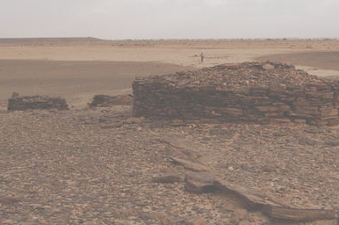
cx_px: 319
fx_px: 526
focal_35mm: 56
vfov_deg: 24.1
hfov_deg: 33.4
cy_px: 102
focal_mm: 18
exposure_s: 1/200
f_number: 7.1
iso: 200
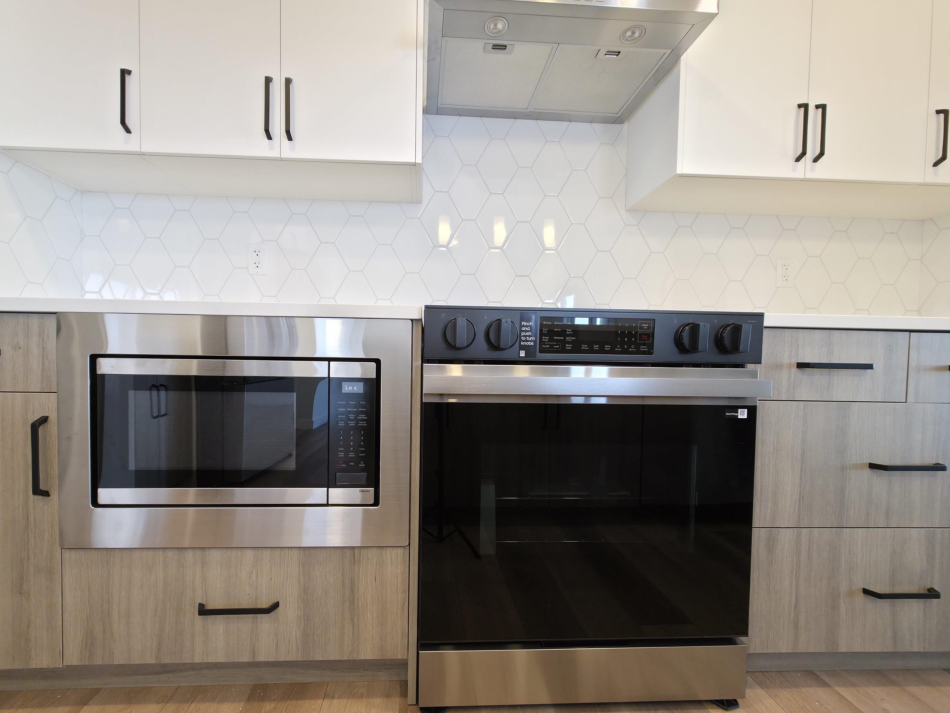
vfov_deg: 85.6
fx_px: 384
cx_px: 450
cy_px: 365
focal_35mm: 14
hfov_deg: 102.0
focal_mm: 2.2
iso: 100
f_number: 1.9
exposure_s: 1/30
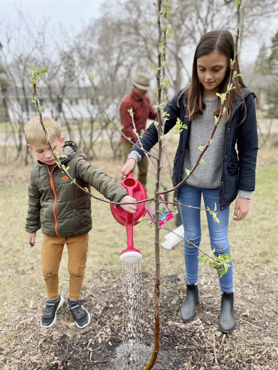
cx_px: 139
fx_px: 278
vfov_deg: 67.3
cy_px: 185
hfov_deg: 53.1
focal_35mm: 26
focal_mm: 4.2
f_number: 1.6
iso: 32
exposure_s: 1/209
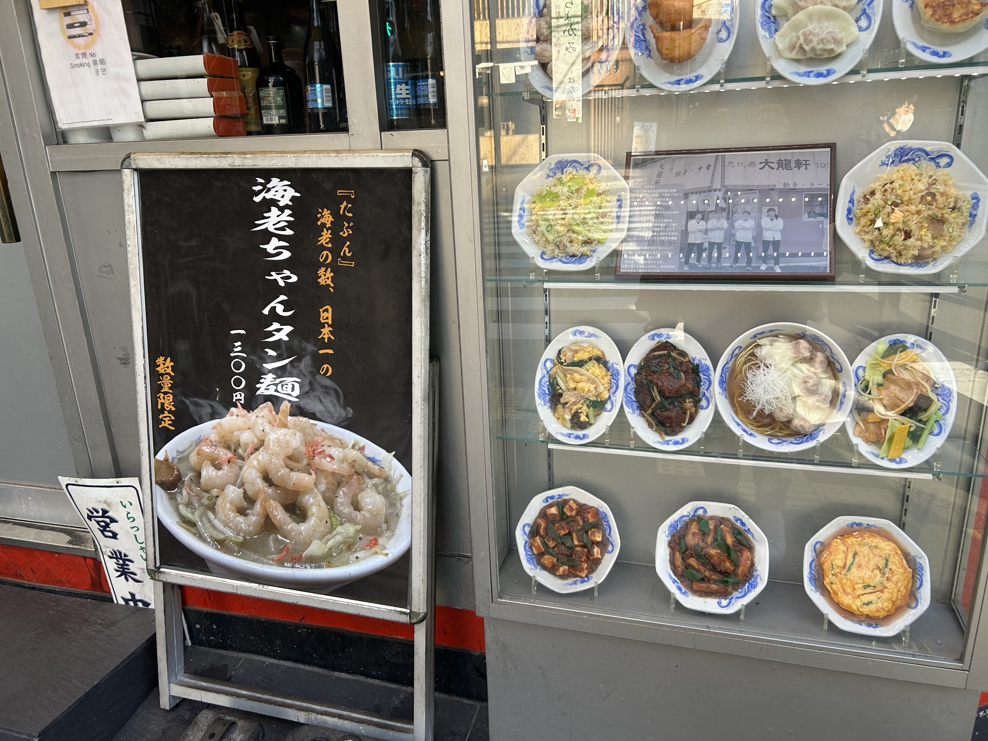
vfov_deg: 53.1
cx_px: 494
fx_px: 742
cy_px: 370
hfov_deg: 67.3
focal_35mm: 26
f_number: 1.5
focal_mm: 5.7
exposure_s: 1/233
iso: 40
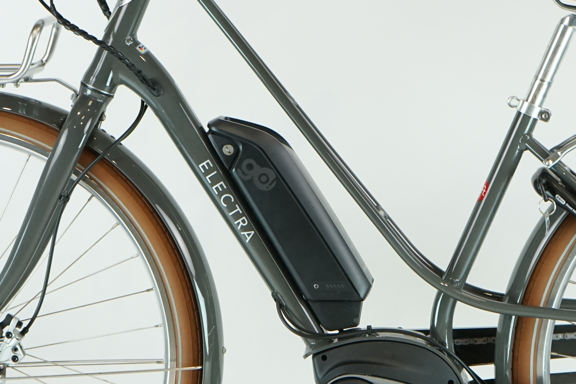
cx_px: 376
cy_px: 199
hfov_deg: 14.0
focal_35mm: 146
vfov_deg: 9.4
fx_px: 2336
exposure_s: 1/200
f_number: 5.6
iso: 1250
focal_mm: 61
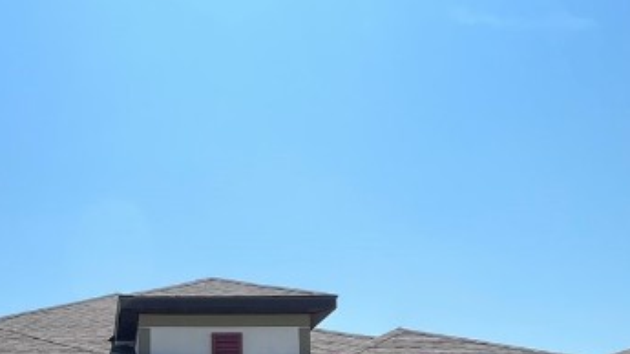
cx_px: 68
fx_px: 702
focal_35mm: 42
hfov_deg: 44.2
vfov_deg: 24.3
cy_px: 478
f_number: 1.8
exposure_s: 1/615
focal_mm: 1.57
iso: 32
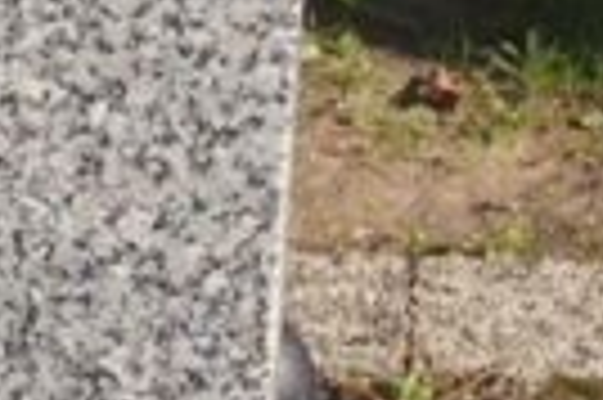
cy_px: 4
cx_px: -166
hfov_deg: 5.2
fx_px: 6581
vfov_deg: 3.5
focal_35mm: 393
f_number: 16
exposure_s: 1/160
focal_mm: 55
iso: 200
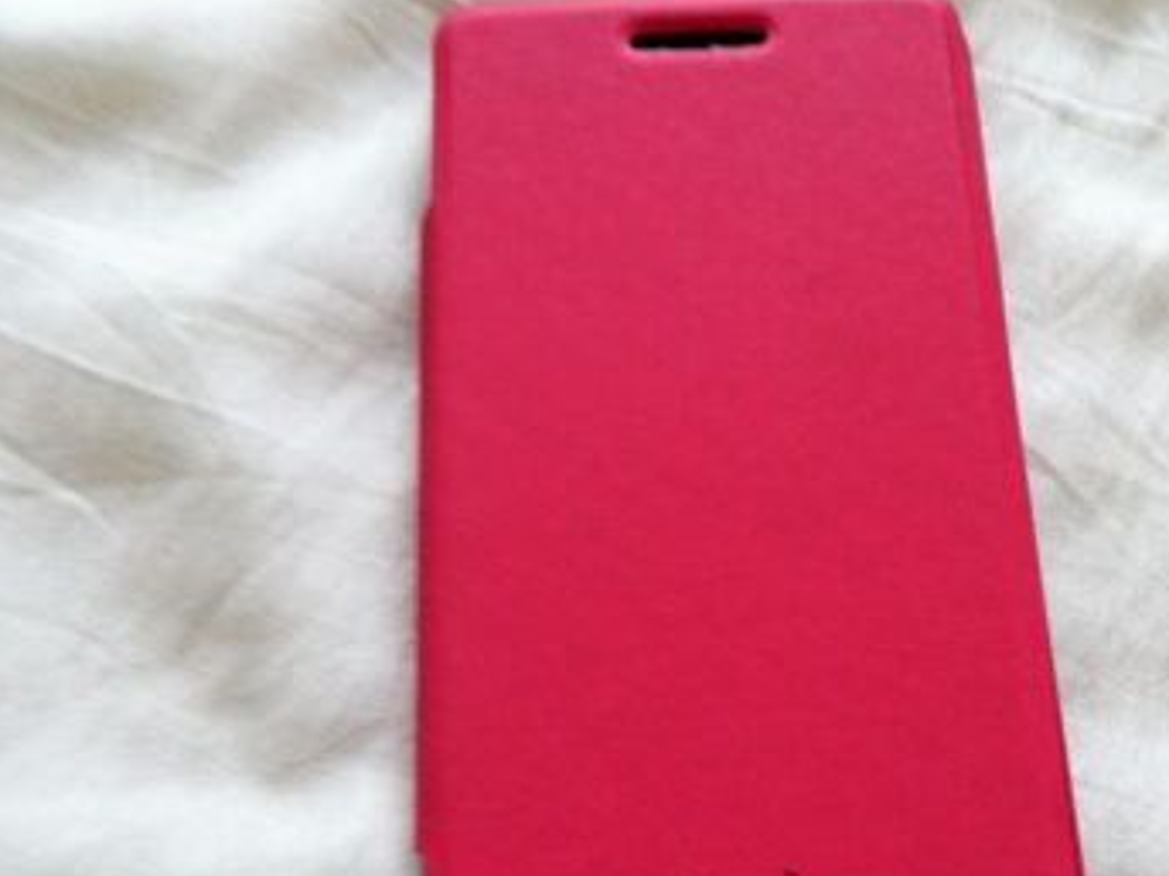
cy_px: 549
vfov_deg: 40.4
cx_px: 729
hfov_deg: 52.1
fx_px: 1182
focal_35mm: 35
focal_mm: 4.5
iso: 450
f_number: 3.1
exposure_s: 1/10
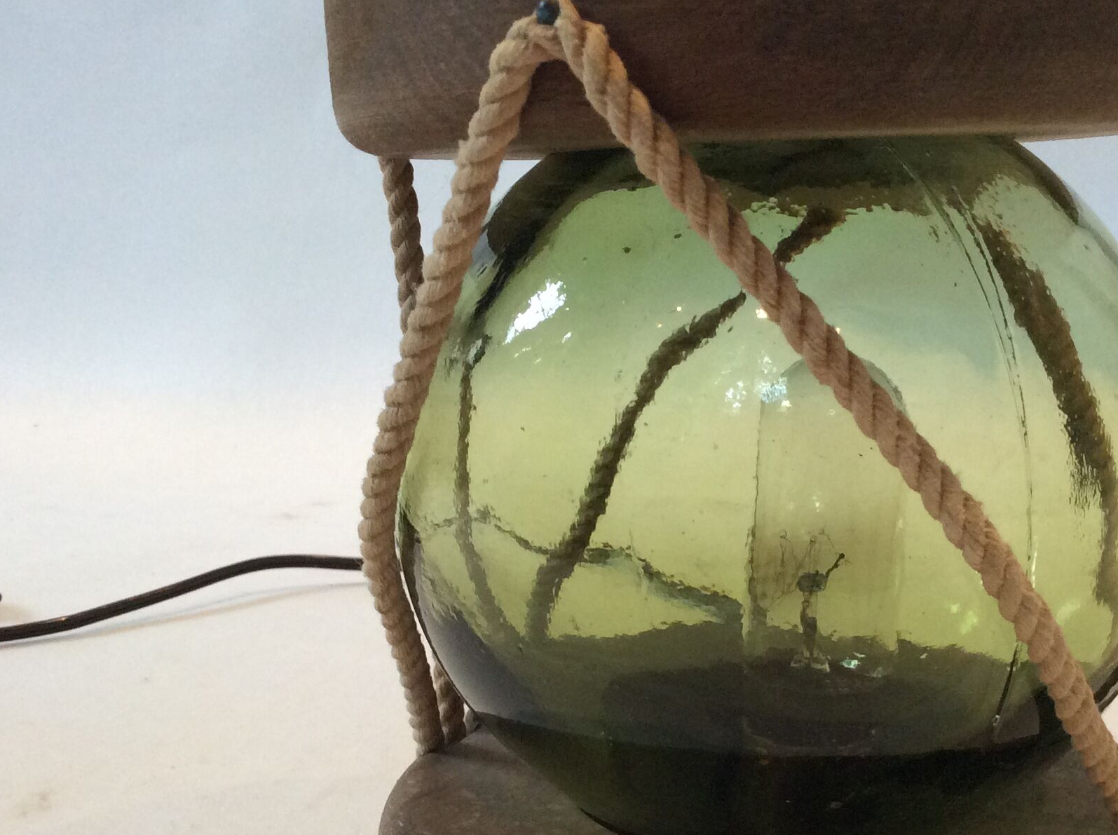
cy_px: 534
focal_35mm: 52
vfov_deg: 27.8
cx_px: 667
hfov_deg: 36.7
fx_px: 1677
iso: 125
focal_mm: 3.3
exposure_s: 1/25
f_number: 2.4
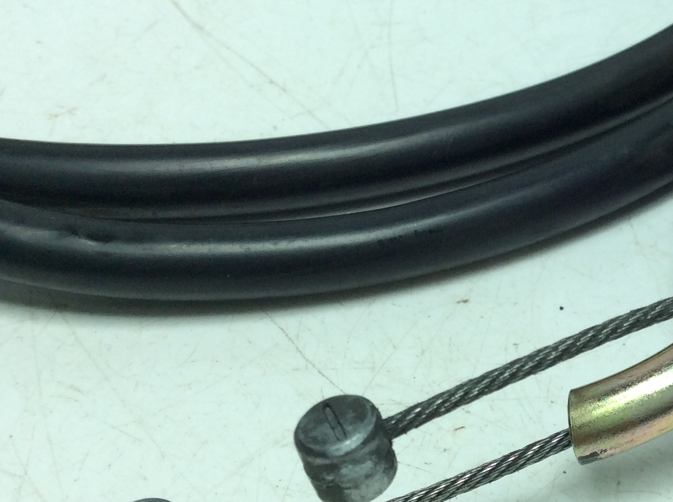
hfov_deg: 28.3
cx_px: 601
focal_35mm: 66
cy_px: 256
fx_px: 1281
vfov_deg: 22.2
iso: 32
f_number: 2.4
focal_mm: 3.3
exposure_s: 1/436
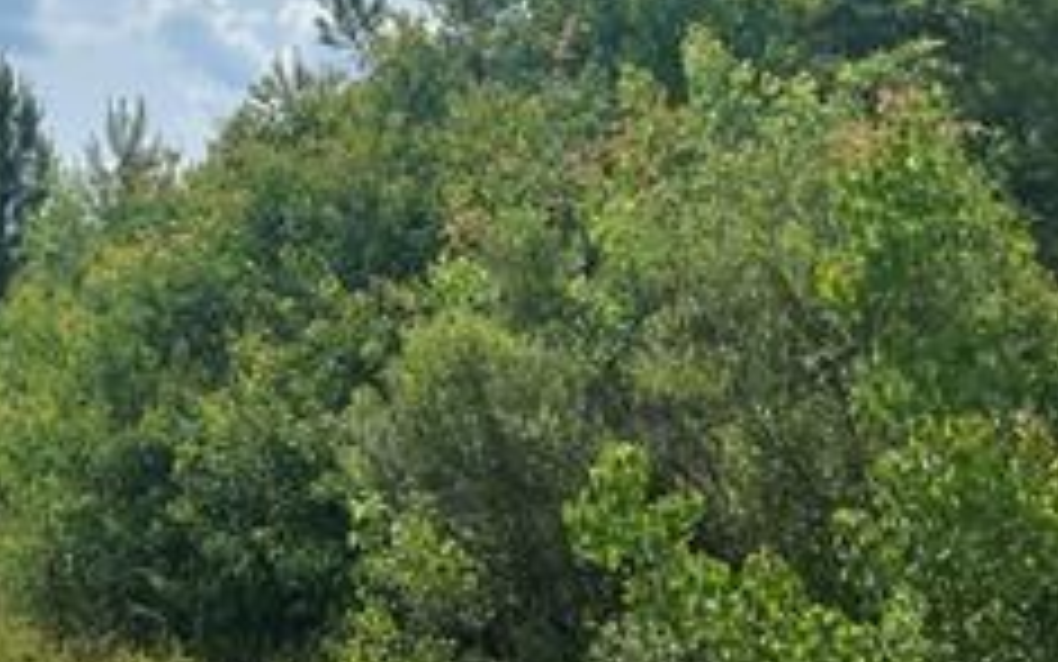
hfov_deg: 24.7
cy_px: 45
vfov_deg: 17.1
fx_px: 2163
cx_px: -230
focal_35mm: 75
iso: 50
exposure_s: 1/9434
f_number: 1.5
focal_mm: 5.7
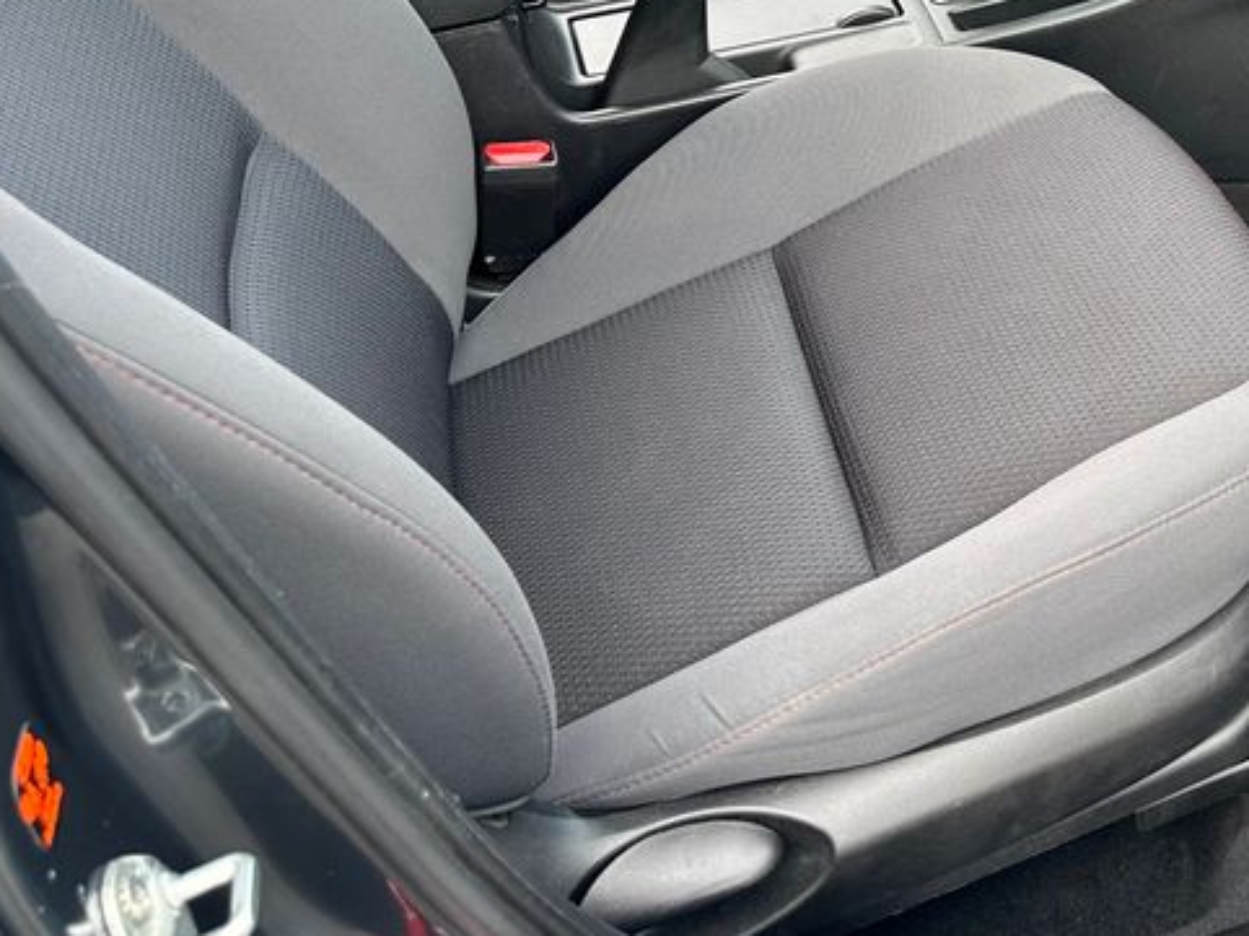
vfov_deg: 27.0
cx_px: 1130
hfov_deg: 35.3
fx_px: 1839
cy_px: 8
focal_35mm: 51
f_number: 1.78
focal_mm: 6.86
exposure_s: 1/121
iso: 64
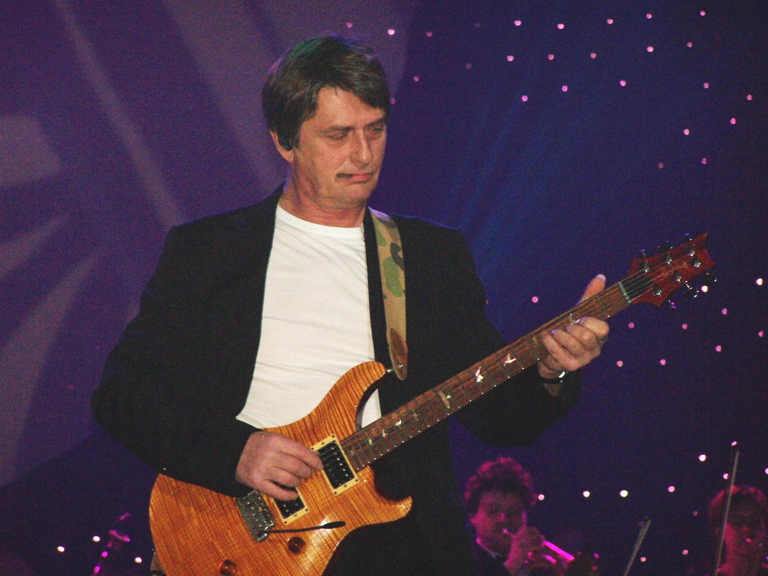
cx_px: 384
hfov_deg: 7.7
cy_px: 288
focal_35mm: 258
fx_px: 5724
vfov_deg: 5.8
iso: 140
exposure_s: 1/180
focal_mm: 42.8
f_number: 3.6
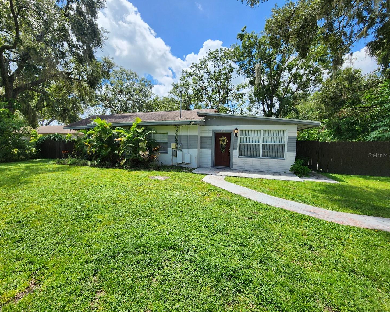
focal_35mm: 14
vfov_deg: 88.0
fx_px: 162
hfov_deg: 100.5
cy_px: 155
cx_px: 179
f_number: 2.2
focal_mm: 2.2
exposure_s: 1/1493
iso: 50
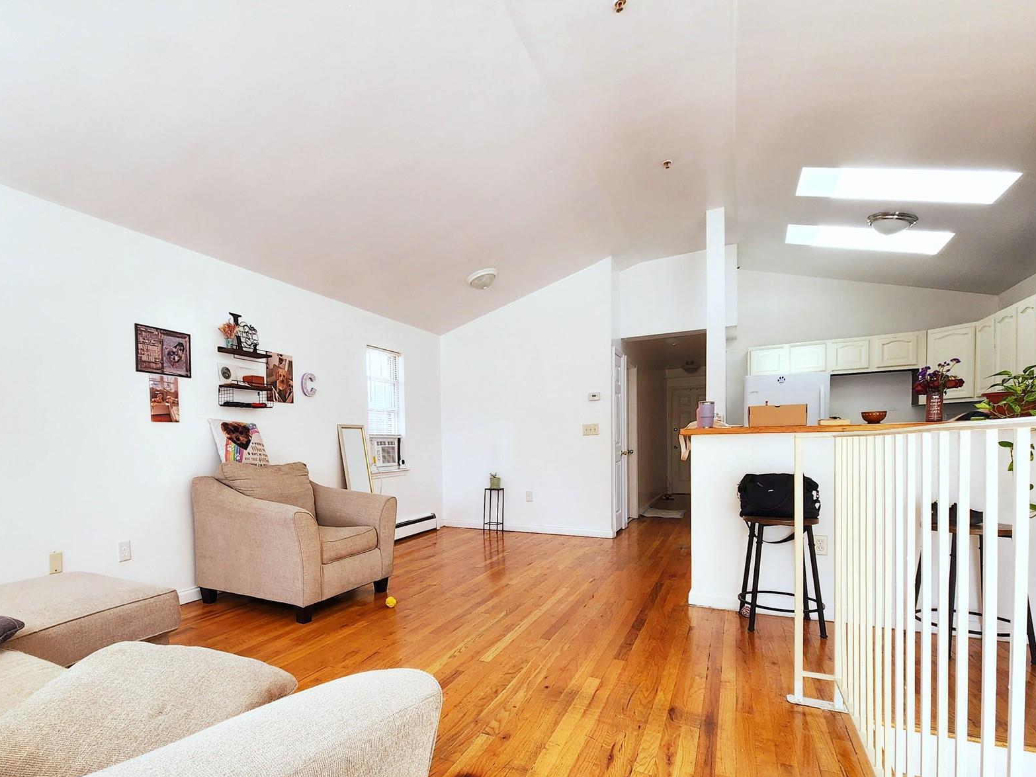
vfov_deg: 73.7
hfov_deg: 90.0
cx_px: 420
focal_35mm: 17
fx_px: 509
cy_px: 476
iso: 80
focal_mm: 2.2
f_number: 2.2
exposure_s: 1/120
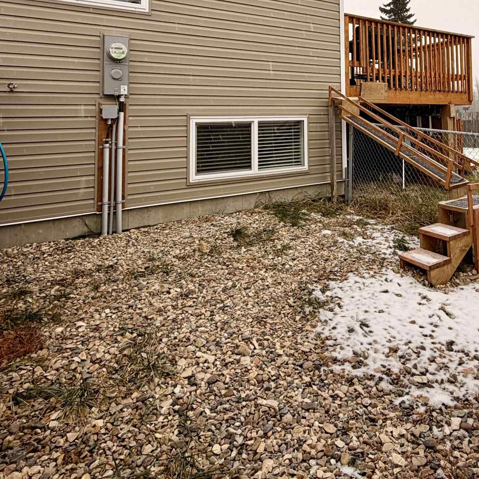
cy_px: 95
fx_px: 423
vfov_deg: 54.9
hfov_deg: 56.4
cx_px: 355
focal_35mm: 27
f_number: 2.2
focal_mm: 2.22
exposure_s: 1/121
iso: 50
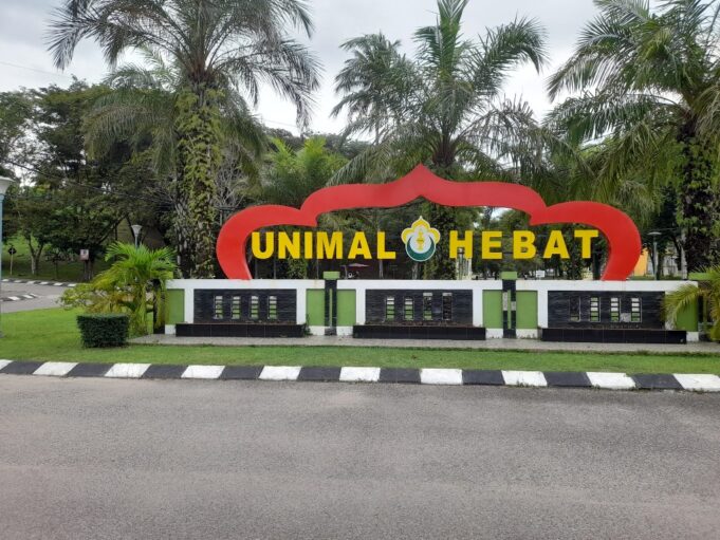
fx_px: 520
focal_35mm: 25
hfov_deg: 69.4
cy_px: 270
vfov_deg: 54.9
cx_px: 360
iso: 20
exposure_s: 1/208
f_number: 2
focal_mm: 4.6
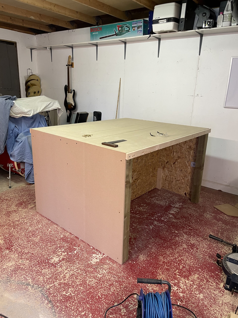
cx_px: 119
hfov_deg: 53.1
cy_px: 159
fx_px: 238
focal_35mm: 26
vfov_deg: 67.3
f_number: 1.6
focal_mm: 4.2
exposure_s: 1/50
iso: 125
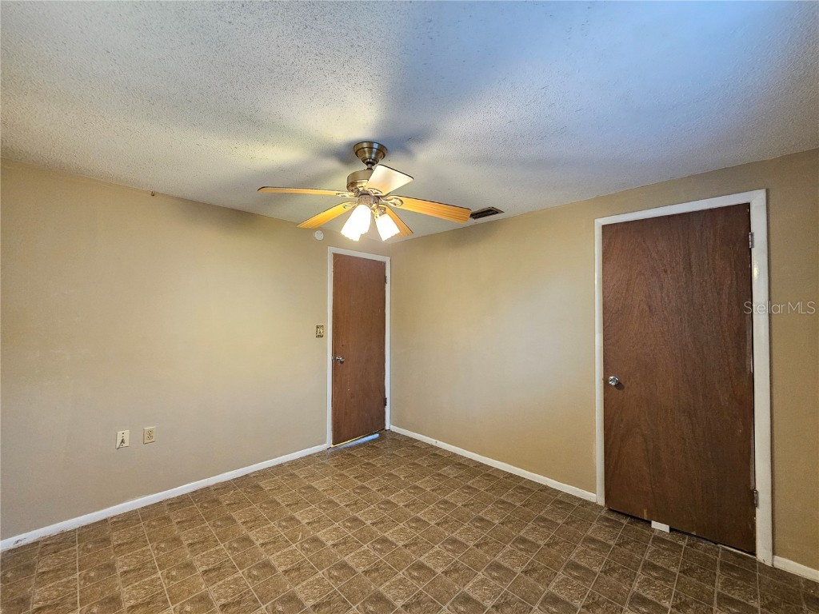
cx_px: 410
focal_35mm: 13
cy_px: 307
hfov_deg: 106.2
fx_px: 308
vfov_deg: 89.9
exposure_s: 1/30
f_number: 2.2
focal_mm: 2.2
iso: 320
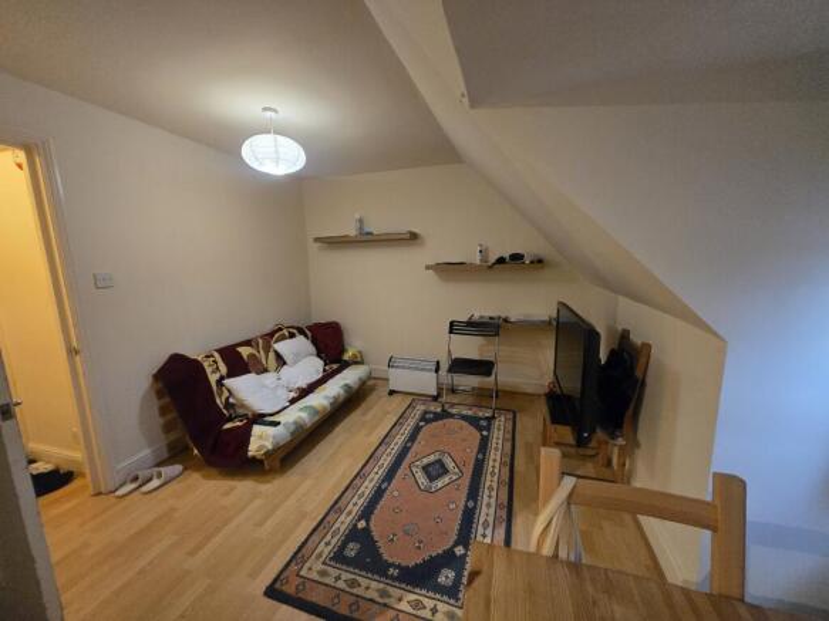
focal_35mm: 13
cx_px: 414
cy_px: 310
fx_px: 311
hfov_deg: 106.2
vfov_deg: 89.9
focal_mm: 1.7
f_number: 2.2
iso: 800
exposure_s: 1/50
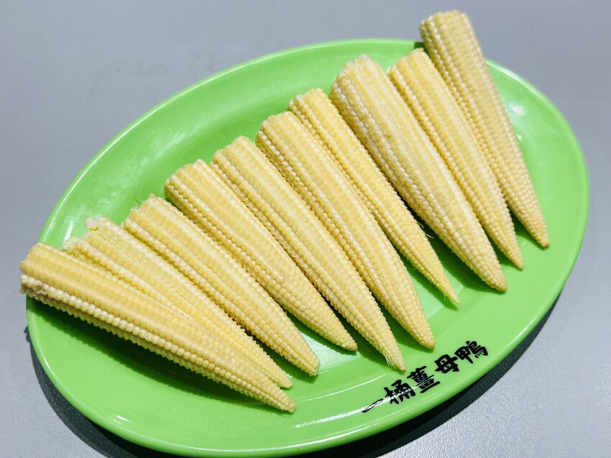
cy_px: 229
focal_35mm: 48
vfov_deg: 30.3
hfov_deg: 39.7
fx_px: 847
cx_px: 306
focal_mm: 6.86
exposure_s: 1/120
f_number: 1.78
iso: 100
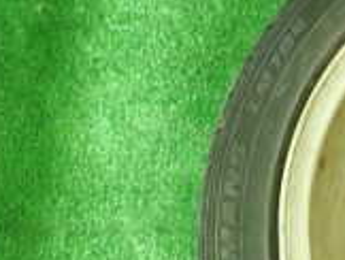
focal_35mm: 111
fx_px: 1108
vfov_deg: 13.3
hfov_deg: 15.7
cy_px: 222
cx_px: 575
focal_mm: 5.5
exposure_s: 1/40
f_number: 2.3
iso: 800
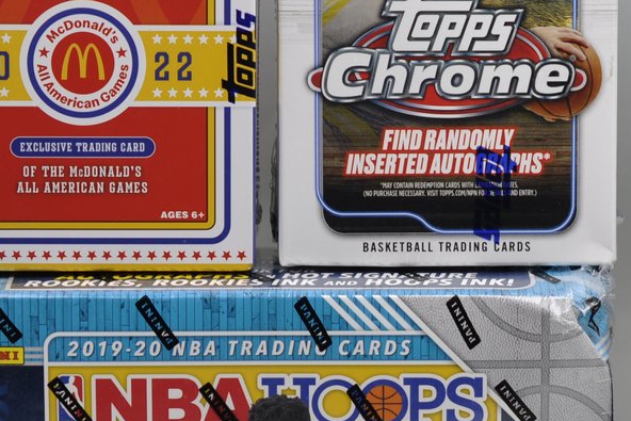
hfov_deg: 11.8
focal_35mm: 173
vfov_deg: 7.9
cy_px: 262
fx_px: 3033
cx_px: 466
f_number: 4.5
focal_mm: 40
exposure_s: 1/80
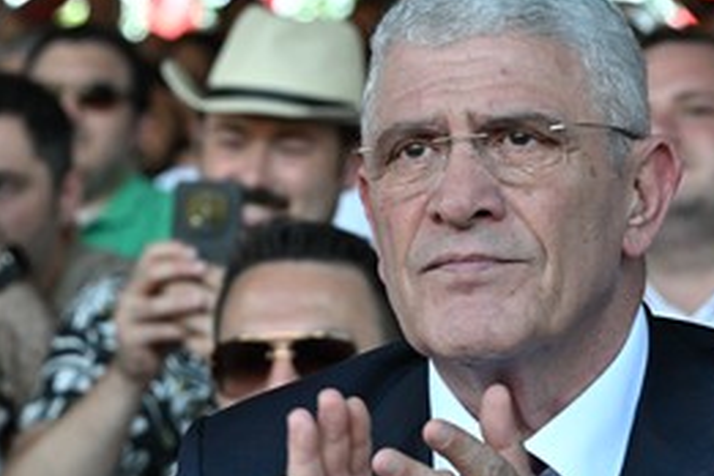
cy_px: 397
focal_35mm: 310
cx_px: 481
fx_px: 6148
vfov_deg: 4.4
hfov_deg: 6.6
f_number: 7.1
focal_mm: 135
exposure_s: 1/320
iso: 1250
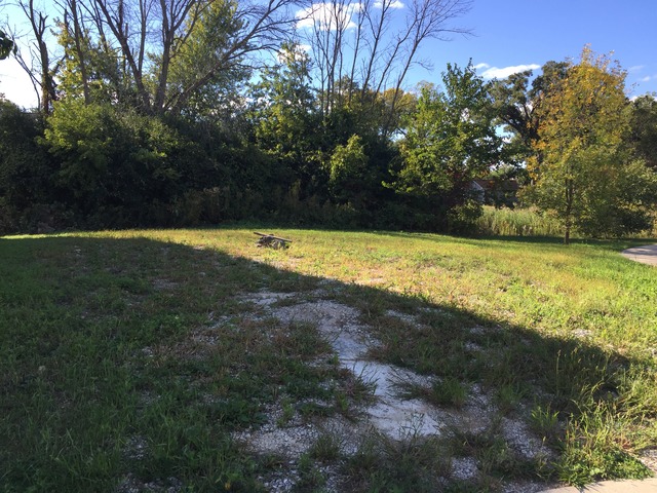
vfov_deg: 48.2
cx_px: 328
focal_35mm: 29
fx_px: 550
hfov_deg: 61.7
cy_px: 246
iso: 32
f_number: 2.2
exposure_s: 1/719
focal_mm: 4.15
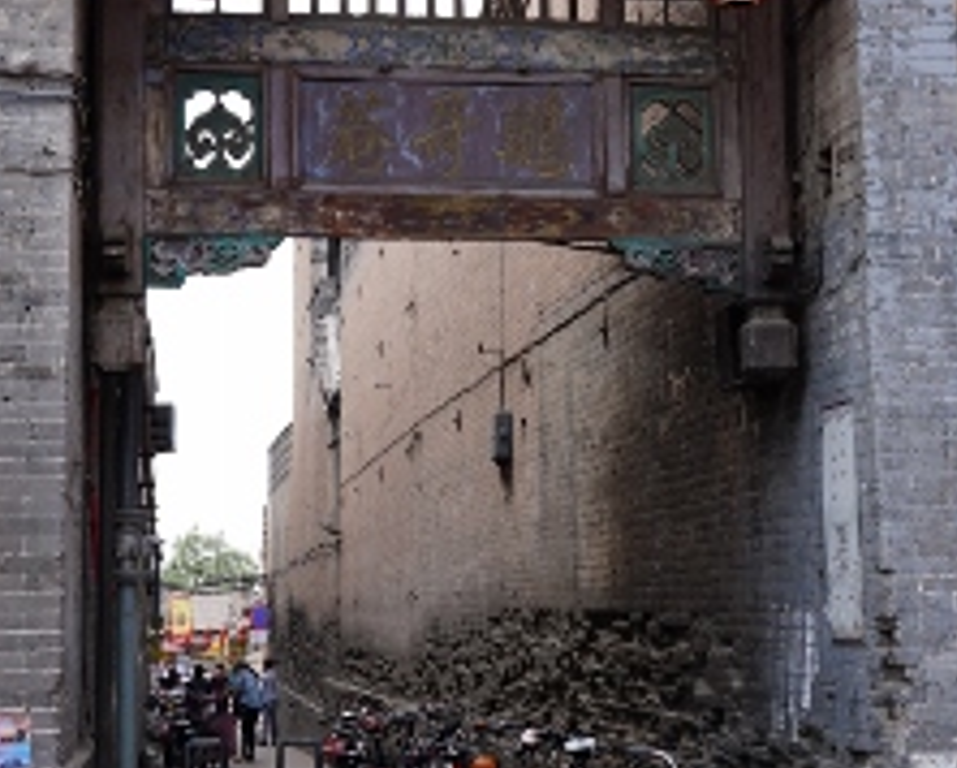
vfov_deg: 20.1
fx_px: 2154
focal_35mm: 76
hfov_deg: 25.0
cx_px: 476
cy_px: 272
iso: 100
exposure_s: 1/100
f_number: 8
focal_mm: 30
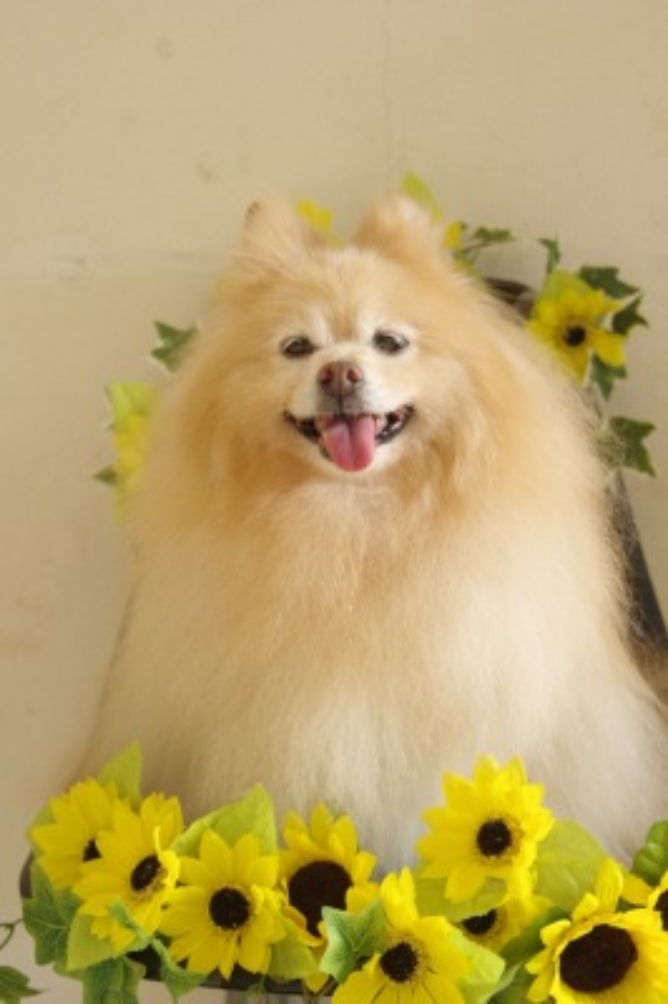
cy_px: 502
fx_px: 1784
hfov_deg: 21.2
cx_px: 334
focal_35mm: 64
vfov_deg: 31.4
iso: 400
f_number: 4
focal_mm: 43
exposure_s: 1/100
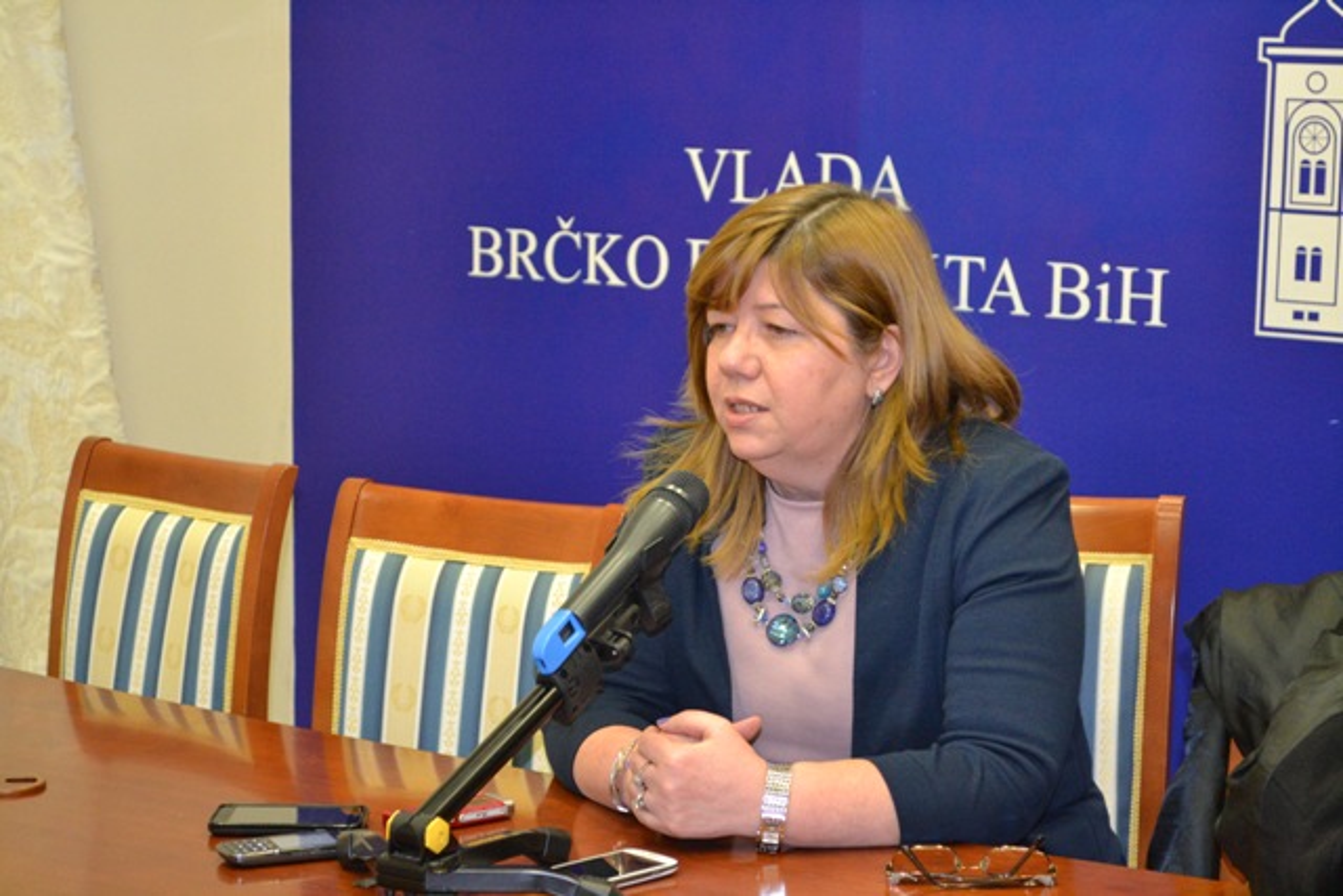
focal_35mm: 82
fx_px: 3078
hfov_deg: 24.6
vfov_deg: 16.6
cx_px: 672
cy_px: 448
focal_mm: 55
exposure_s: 1/60
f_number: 5.6
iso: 2800
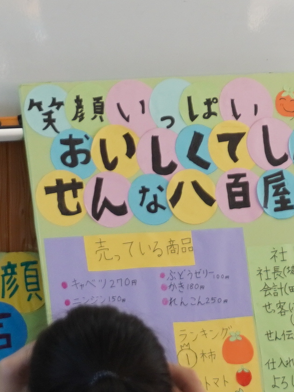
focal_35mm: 358
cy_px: -73
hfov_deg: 4.1
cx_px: 354
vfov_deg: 5.5
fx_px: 4059
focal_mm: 49
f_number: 5.6
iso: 250
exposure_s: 1/100
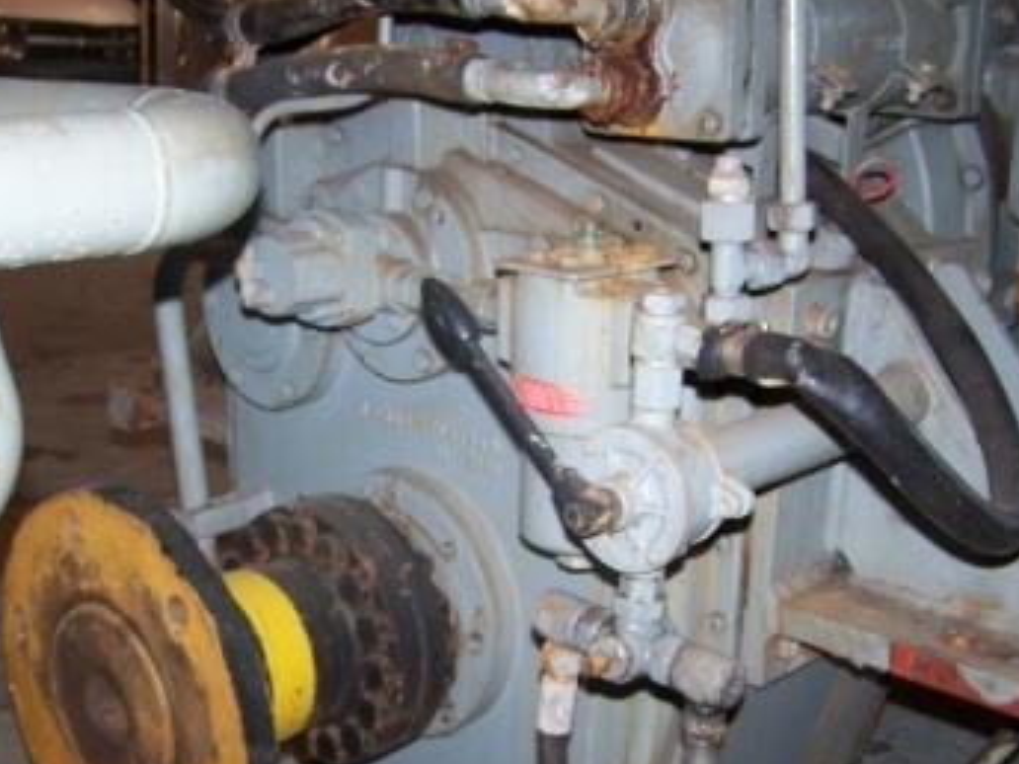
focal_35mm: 53
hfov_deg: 36.1
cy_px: 432
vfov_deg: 27.5
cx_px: 412
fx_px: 1560
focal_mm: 6.3
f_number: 2.8
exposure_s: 1/60
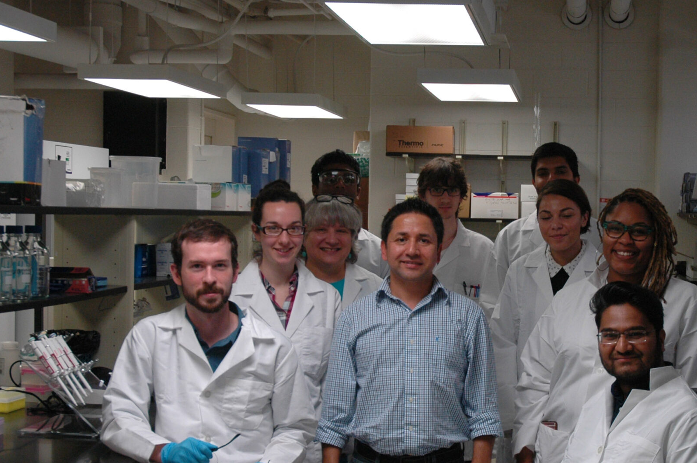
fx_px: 1254
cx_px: 445
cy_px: 266
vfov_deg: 20.9
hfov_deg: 30.9
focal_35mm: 65
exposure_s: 1/80
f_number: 4.5
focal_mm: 27
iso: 640
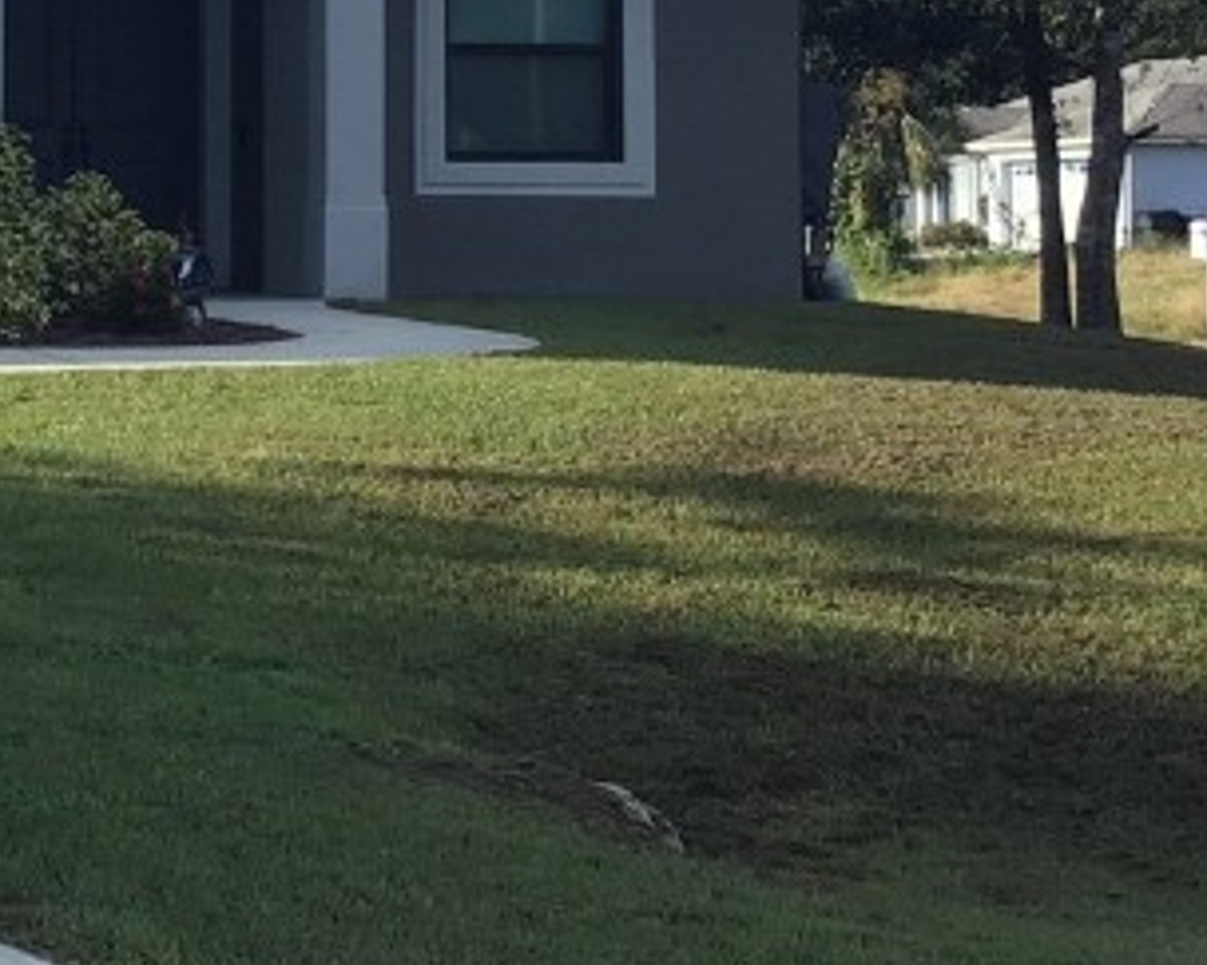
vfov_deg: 14.9
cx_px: -131
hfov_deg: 18.1
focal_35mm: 102
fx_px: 3643
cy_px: 60
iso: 25
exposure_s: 1/762
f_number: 2.4
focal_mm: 3.3
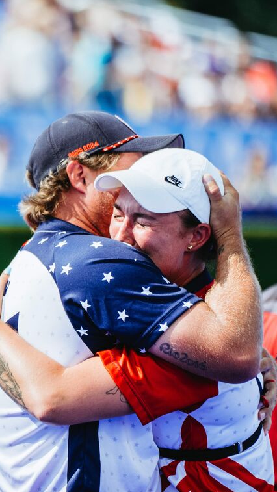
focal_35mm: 631
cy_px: 246
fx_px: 8237
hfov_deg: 1.9
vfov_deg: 3.4
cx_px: -46
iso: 640
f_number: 5.6
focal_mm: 400
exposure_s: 1/2000
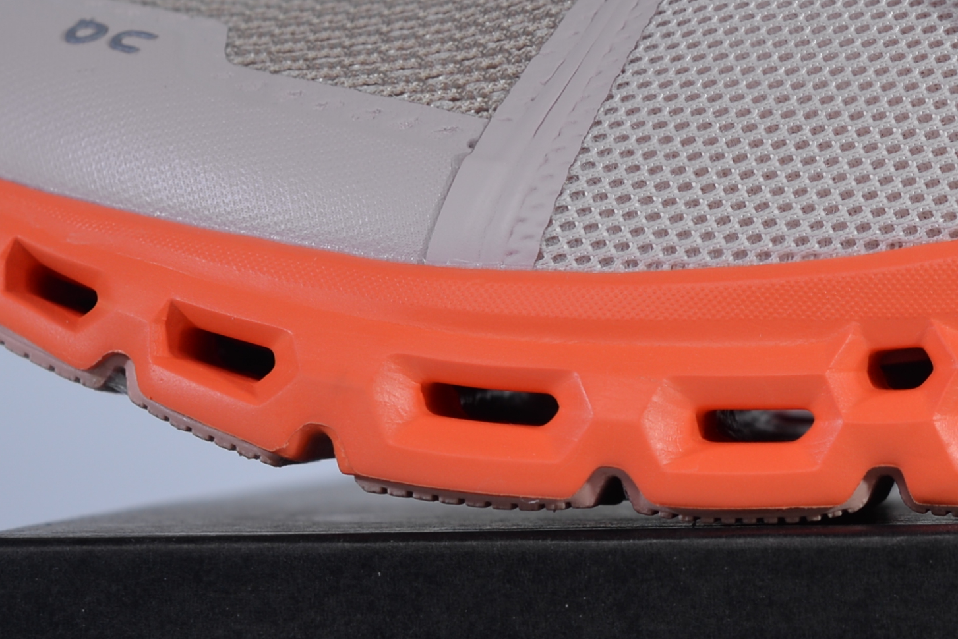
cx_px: 1143
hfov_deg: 9.8
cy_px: 449
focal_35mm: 207
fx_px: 5510
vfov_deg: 6.6
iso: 100
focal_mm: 50
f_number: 5.6
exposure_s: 1/320
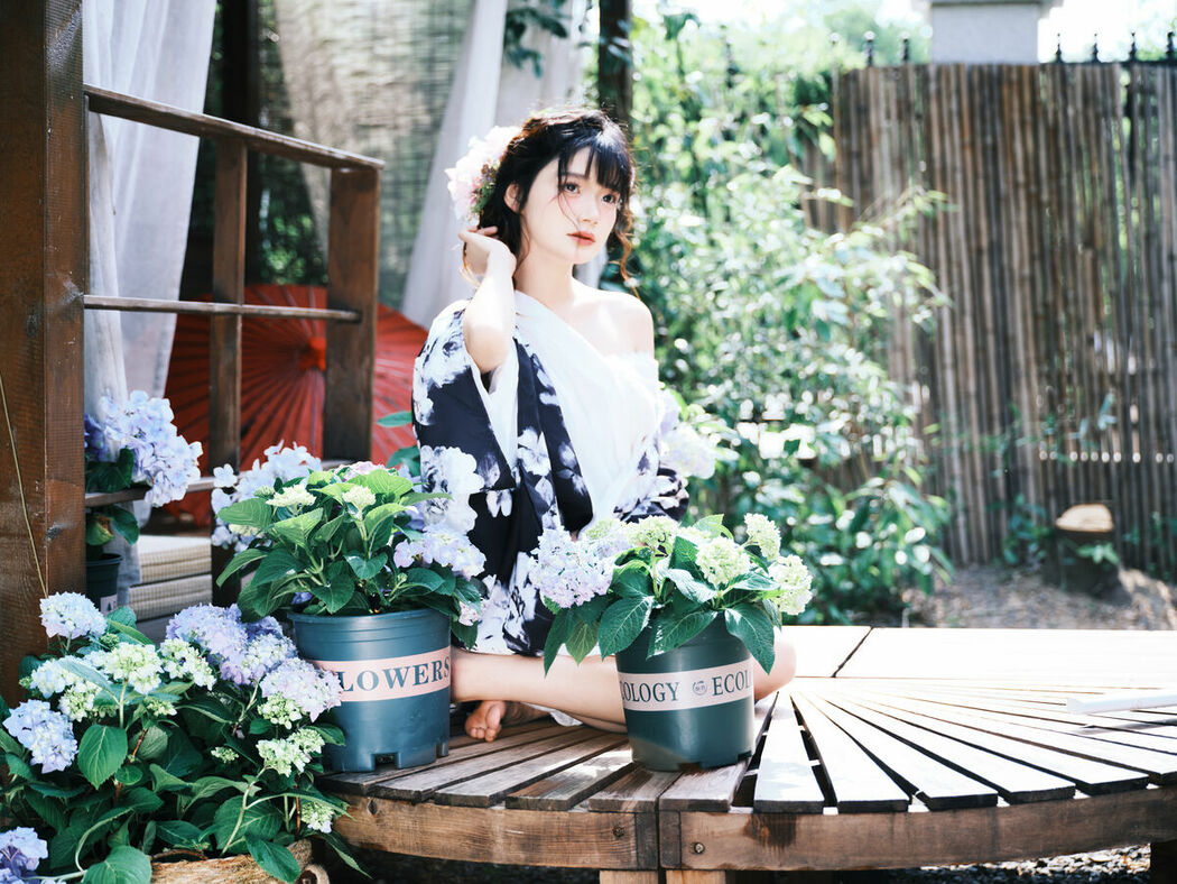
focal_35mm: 57
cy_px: 442
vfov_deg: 25.7
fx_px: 1939
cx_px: 588
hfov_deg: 33.8
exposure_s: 1/200
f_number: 4
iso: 200
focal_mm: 72
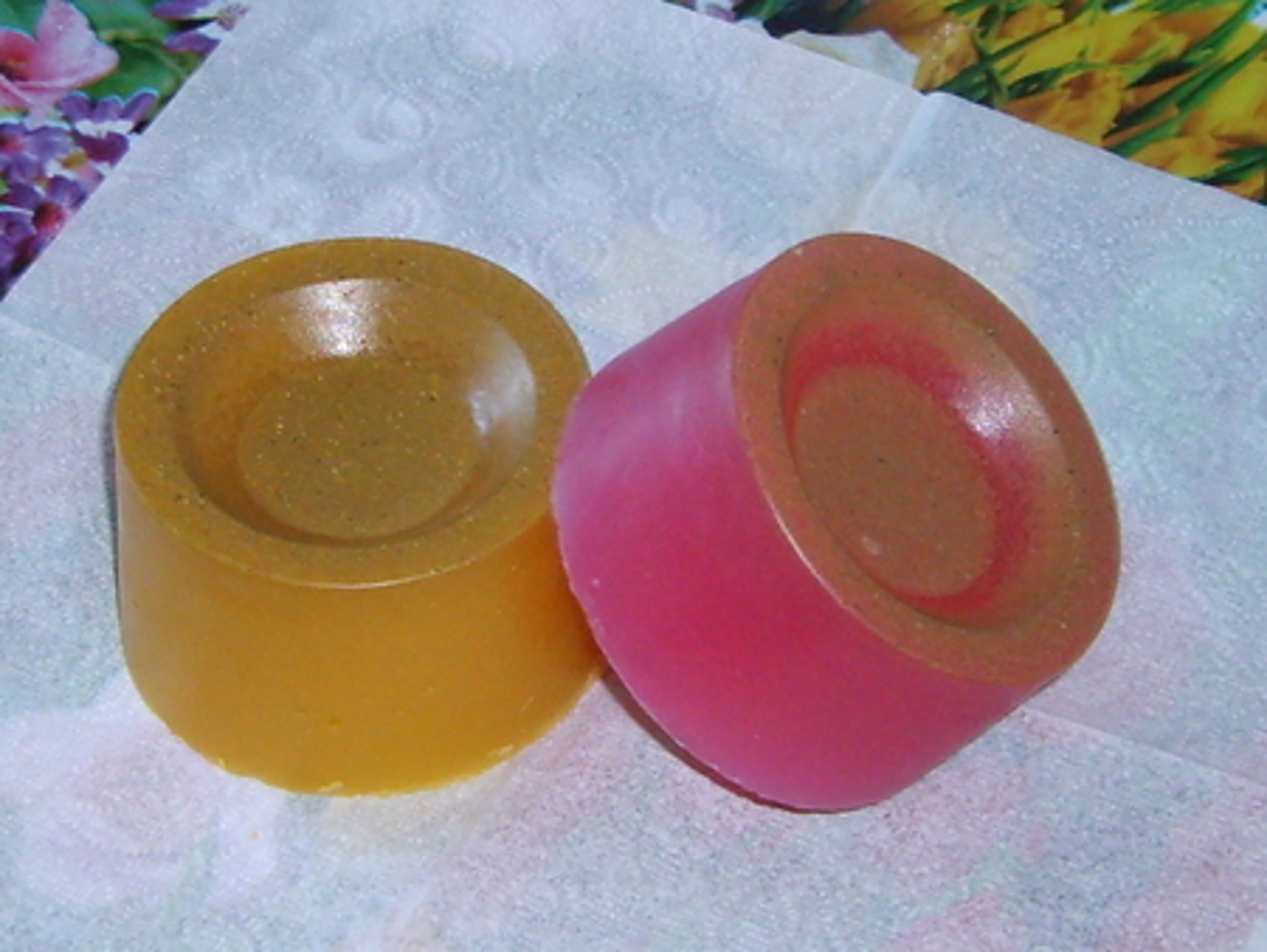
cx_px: 634
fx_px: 1282
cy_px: 476
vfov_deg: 40.7
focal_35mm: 35
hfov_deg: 52.6
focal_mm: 5.8
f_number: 2.8
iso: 100
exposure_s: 1/45
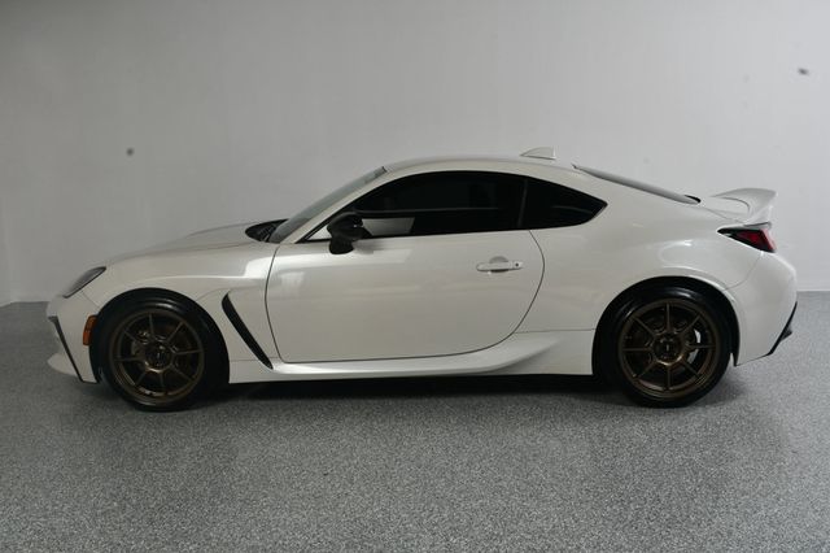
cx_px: 415
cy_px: 276
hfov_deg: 57.2
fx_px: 760
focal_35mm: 33
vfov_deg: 39.9
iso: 100
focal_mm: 22
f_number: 14
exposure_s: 1/160
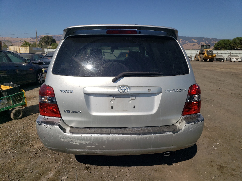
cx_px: 121
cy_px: 90
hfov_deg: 67.3
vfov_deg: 53.1
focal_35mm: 26
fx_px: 182
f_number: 1.5
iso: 50
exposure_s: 1/10000
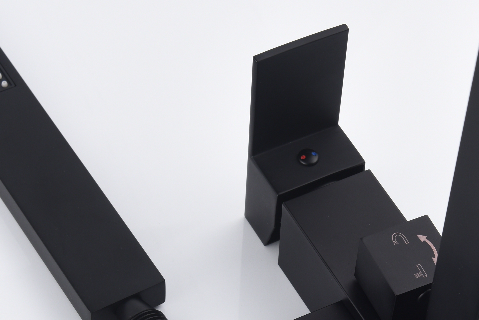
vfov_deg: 9.5
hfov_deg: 14.3
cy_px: 340
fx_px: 1903
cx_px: 346
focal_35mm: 143
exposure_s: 1/125
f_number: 10
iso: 100
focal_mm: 48
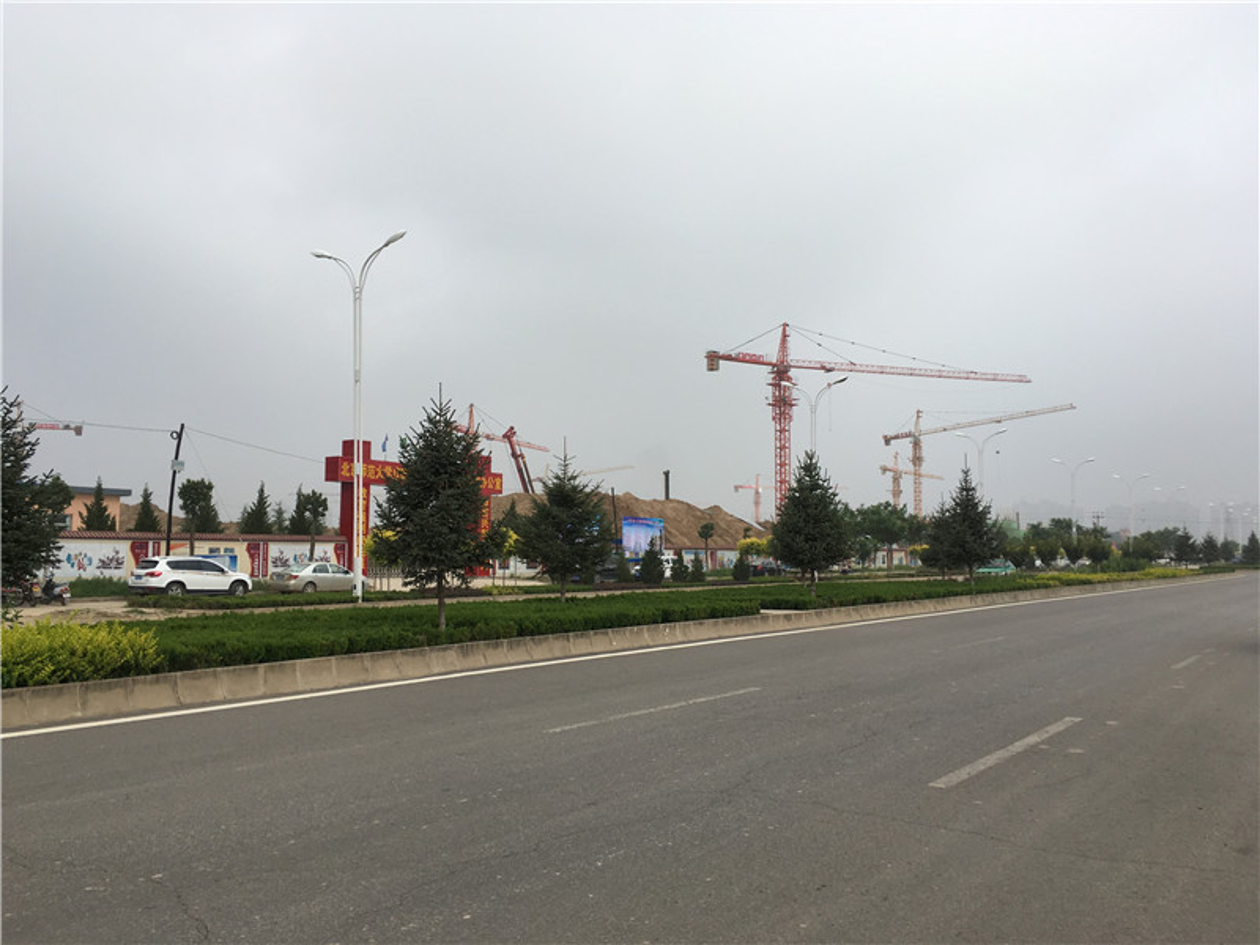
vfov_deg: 48.2
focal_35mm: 29
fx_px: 1056
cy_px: 472
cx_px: 630
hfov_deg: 61.7
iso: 25
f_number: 2.2
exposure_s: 1/1709
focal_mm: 4.15
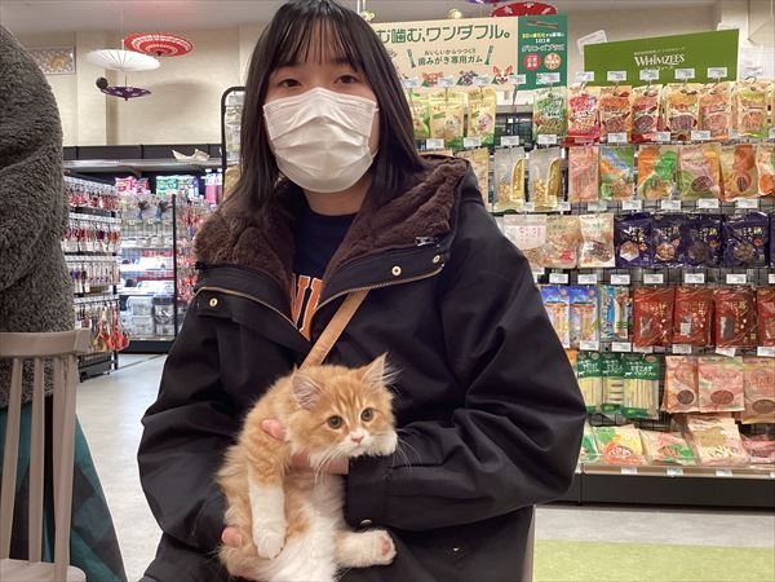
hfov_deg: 58.4
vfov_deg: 45.4
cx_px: 388
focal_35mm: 31
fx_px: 694
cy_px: 291
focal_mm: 3.3
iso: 80
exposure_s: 1/60
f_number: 2.4
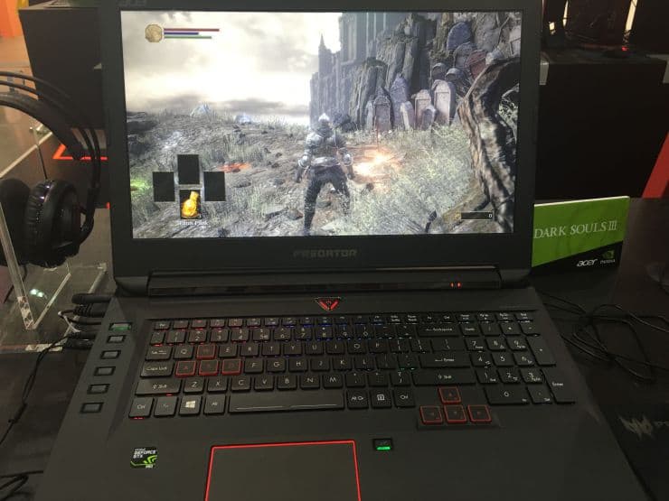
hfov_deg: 61.7
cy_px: 250
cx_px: 334
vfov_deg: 48.2
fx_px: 560
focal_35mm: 29
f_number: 2.2
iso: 32
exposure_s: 1/15
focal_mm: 4.15
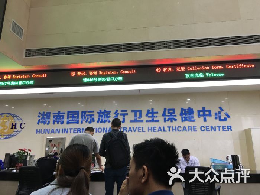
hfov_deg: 61.7
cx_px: 130
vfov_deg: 48.2
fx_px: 218
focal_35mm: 29
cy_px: 98
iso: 32
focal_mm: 4.15
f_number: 2.2
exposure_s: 1/17
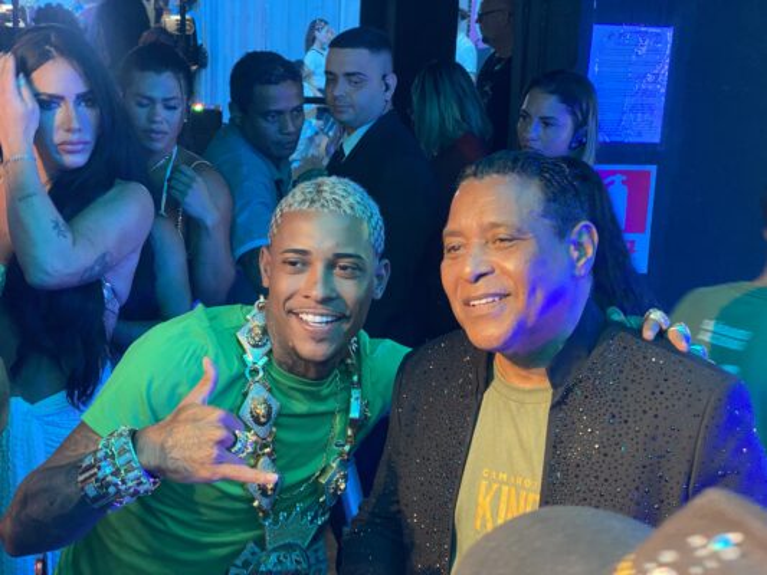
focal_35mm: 52
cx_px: 384
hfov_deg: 36.8
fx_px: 1152
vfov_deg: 28.0
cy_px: 288
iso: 500
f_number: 2
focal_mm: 6
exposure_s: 1/60
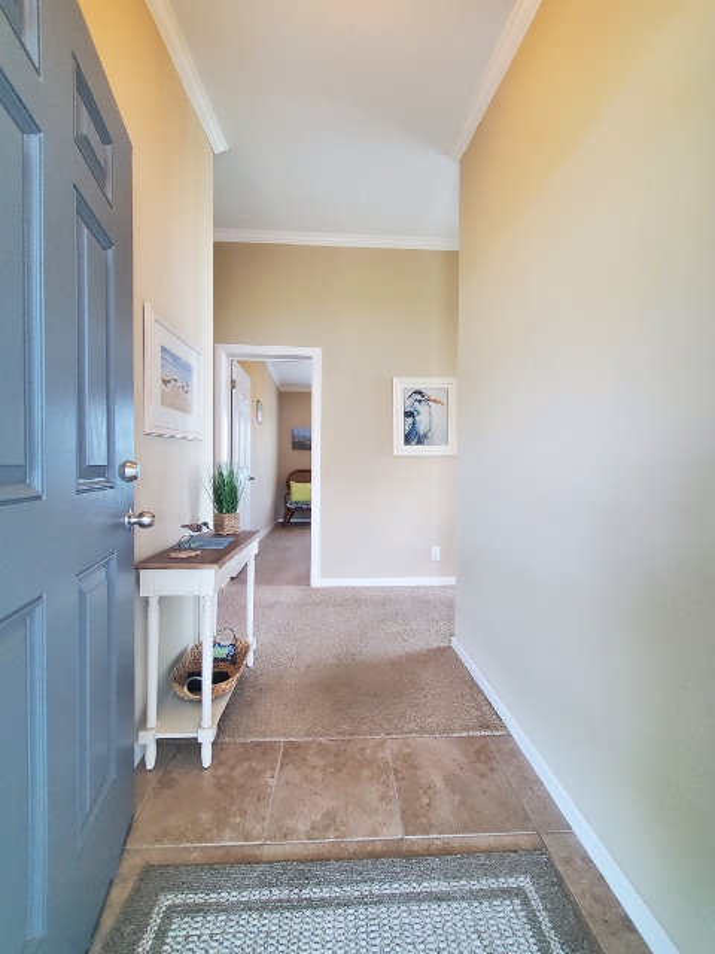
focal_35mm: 13
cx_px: 358
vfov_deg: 106.2
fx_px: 358
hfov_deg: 89.9
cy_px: 477
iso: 500
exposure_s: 1/60
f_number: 2.2
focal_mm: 1.8
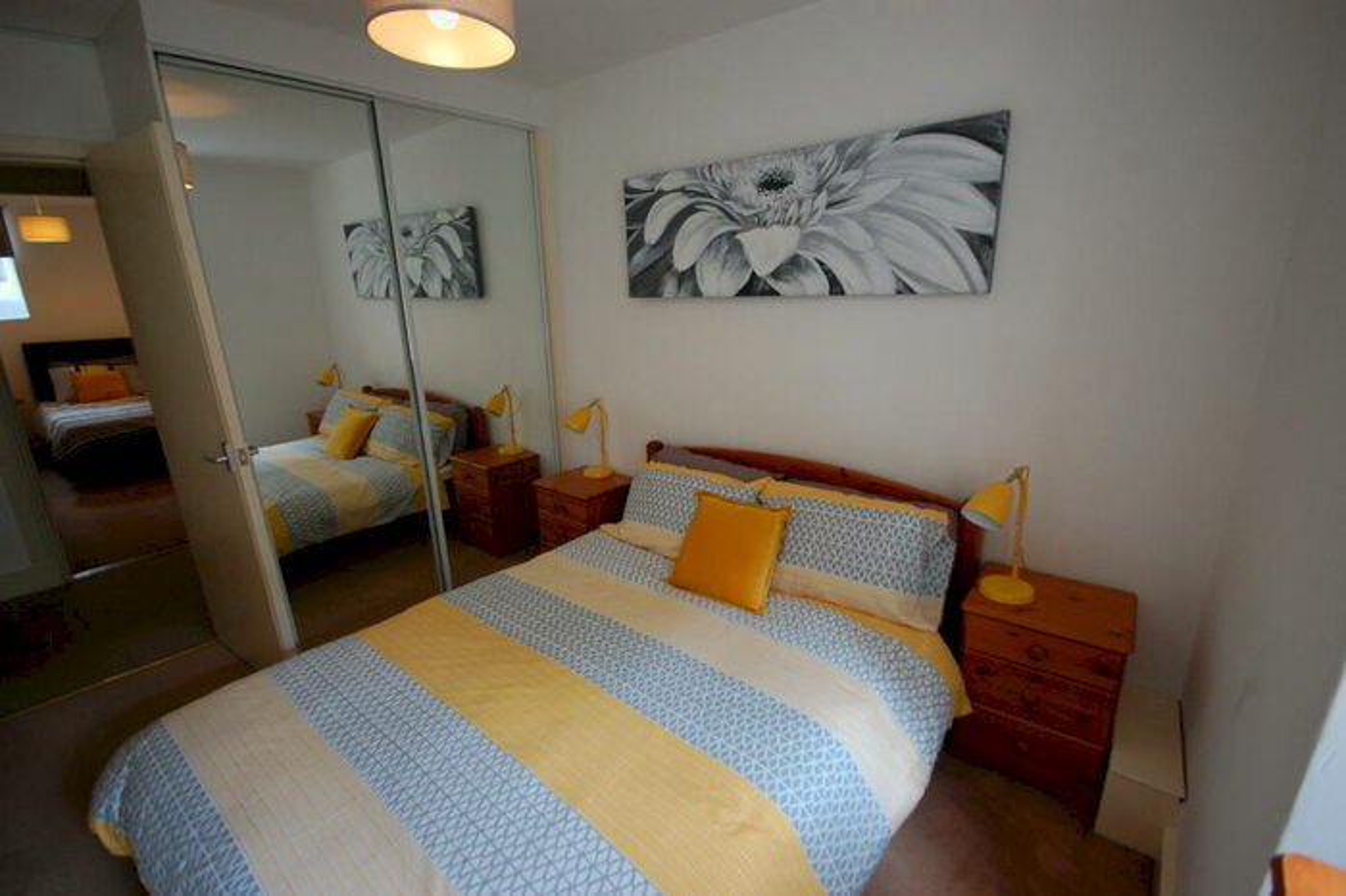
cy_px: 448
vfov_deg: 77.3
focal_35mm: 15
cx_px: 673
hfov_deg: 100.4
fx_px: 561
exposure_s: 1/15
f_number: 4
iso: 800
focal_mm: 10
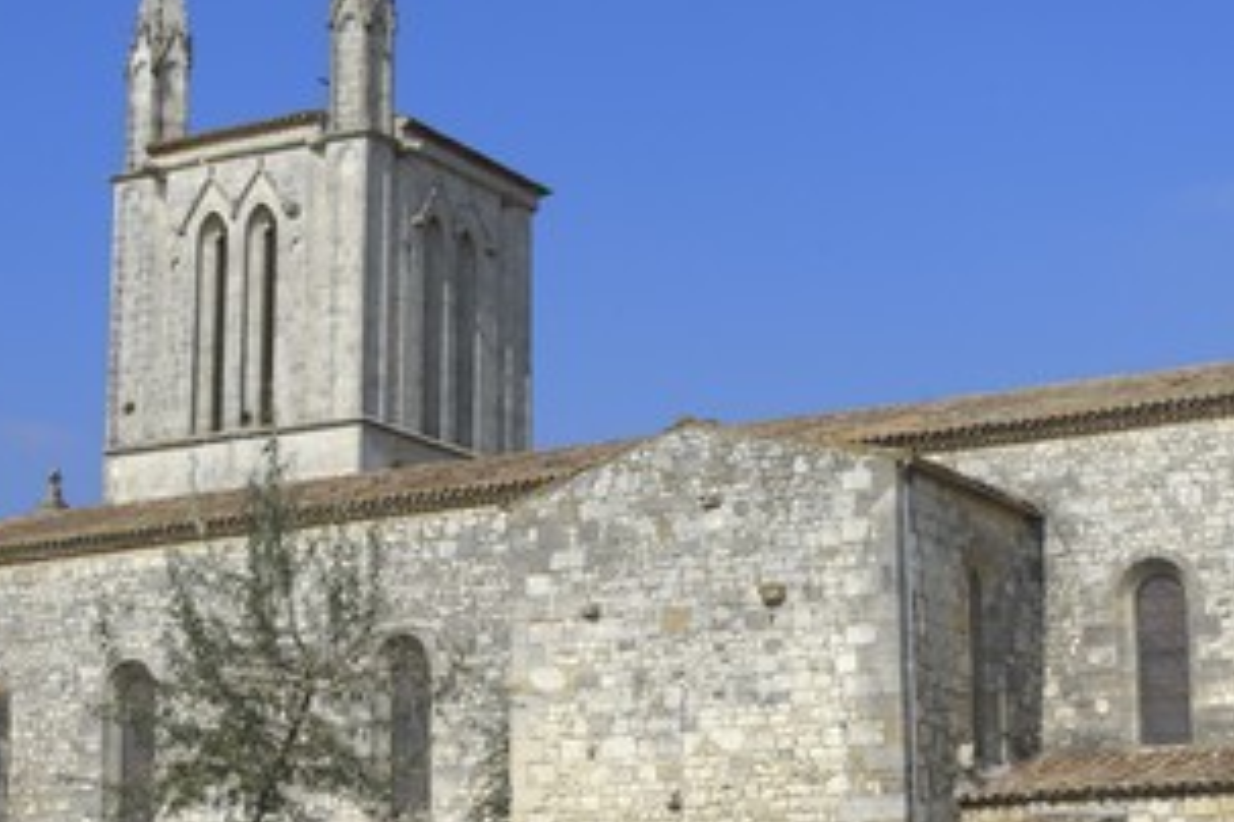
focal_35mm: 73
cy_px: 354
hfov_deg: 27.8
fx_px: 2492
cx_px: 599
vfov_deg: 18.7
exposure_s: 1/160
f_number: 13
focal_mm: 35
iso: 100
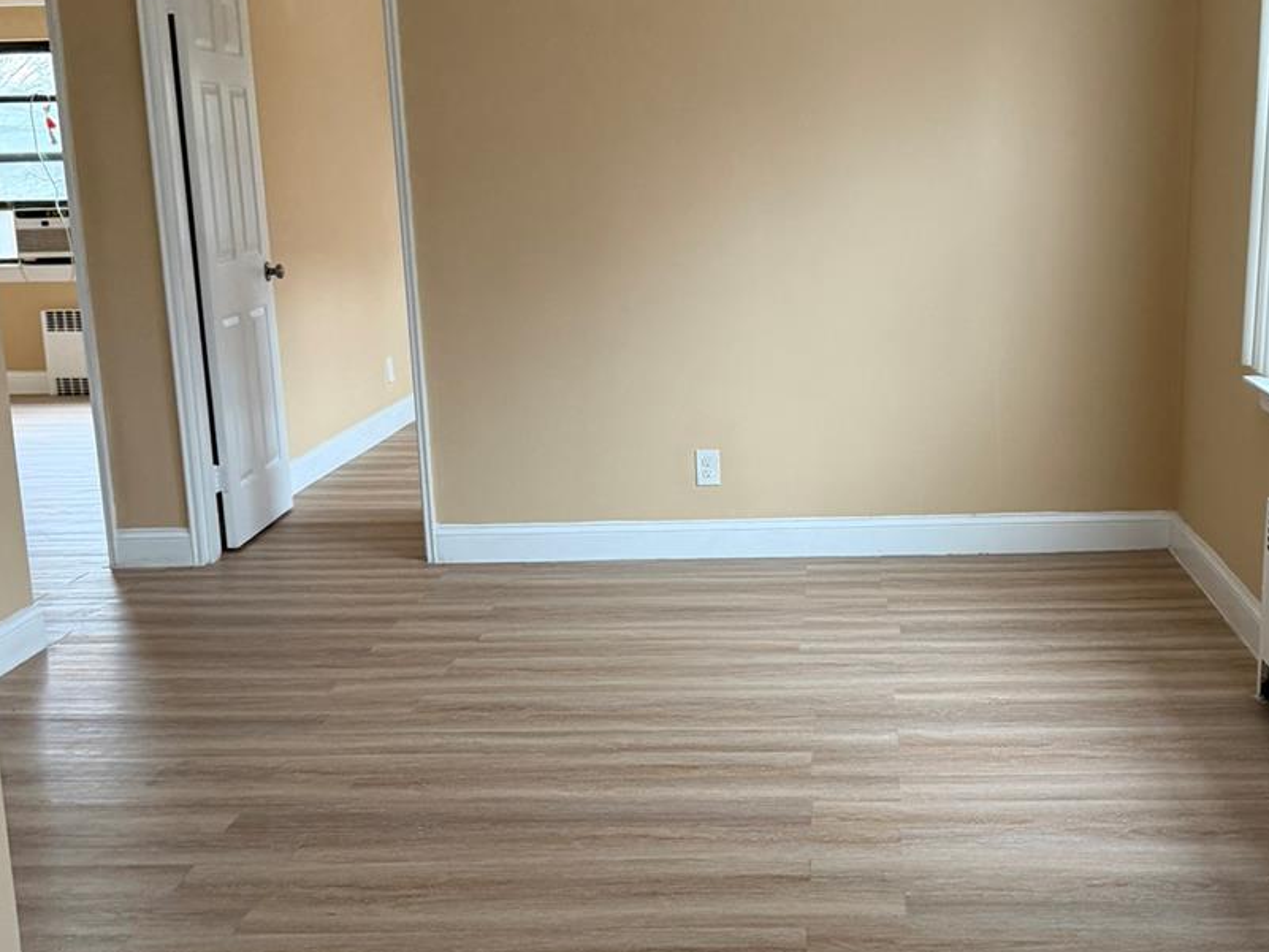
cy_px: 558
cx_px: 748
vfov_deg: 31.5
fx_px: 1687
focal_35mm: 46
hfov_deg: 41.1
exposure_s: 1/60
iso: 320
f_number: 1.78
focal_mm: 6.76
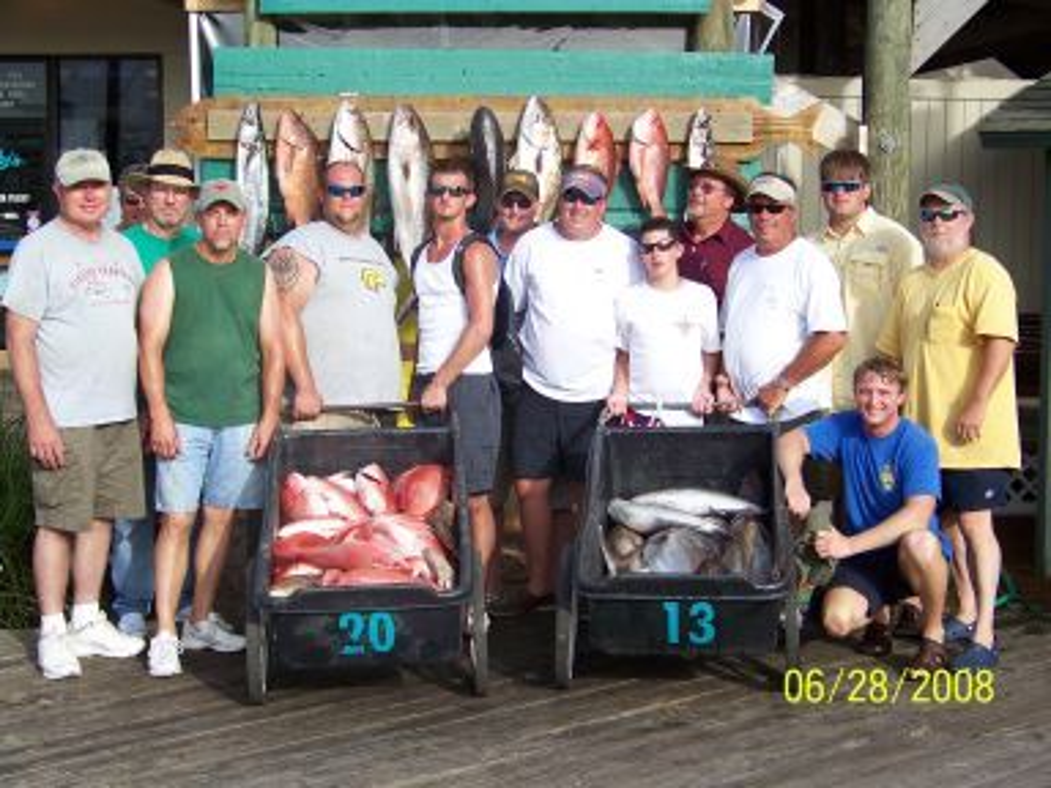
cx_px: 526
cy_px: 394
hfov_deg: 31.2
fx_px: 1882
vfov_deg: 23.7
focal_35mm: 62
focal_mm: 10.5
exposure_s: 1/320
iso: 64
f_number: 3.2
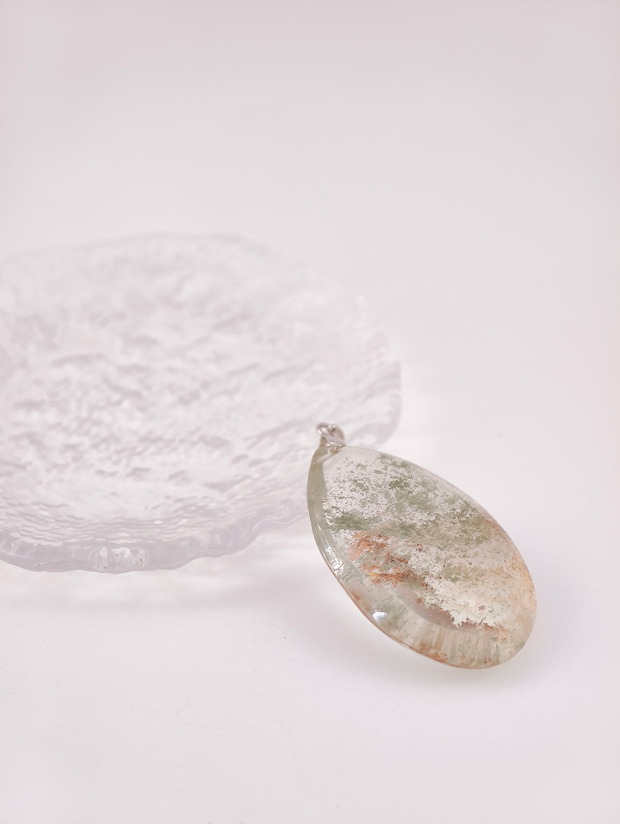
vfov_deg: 23.0
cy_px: 412
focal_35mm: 85
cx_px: 310
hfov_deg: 17.4
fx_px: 2025
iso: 125
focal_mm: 22.48
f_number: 2.67
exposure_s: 1/200
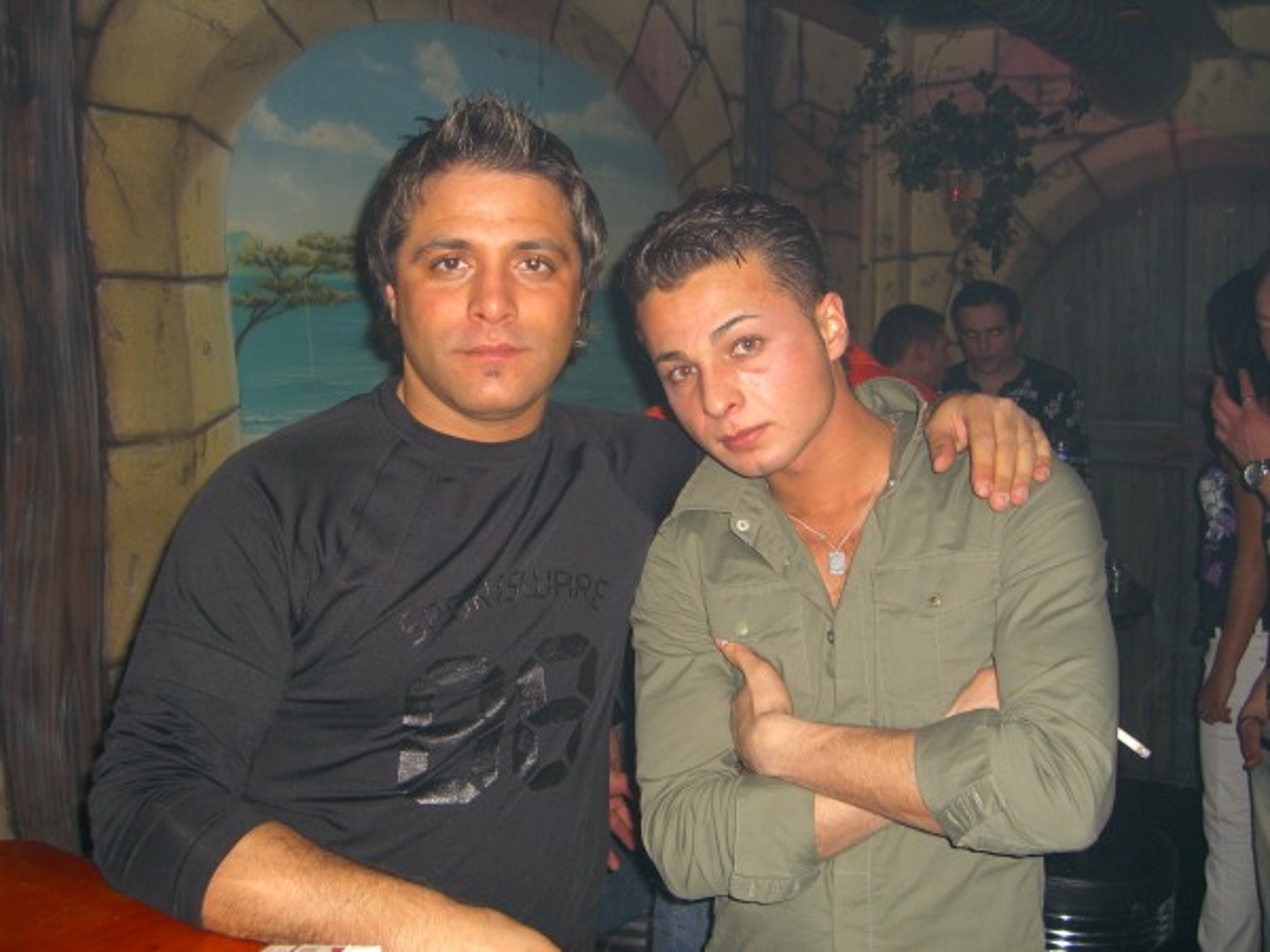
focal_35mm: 38
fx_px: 1394
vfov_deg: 37.7
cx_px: 635
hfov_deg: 49.0
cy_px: 476
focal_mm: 7.9
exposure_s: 1/60
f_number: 2.8
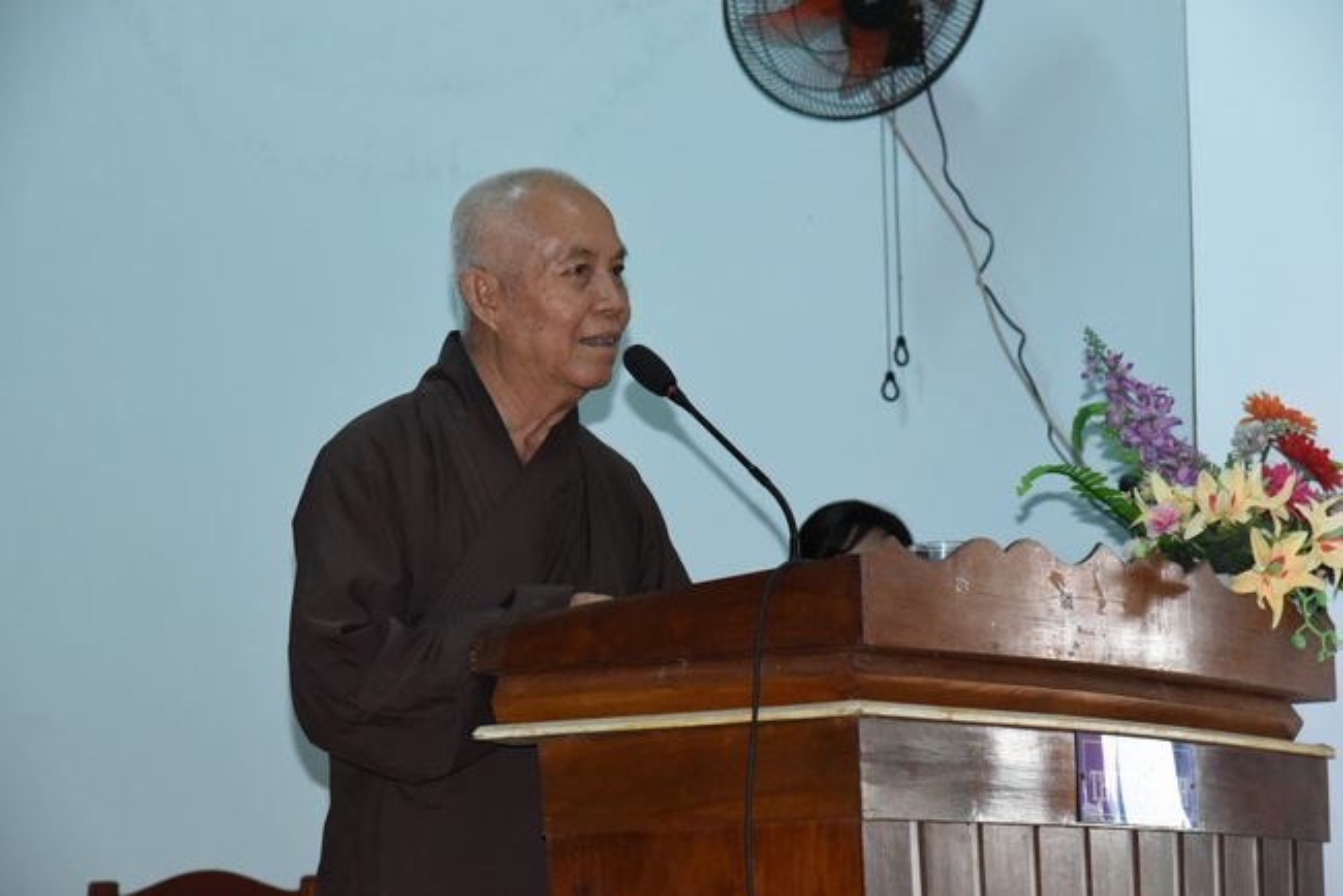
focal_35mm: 105
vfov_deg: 13.1
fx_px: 3919
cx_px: 672
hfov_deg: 19.4
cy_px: 448
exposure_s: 1/160
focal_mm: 105
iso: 5600
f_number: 6.3
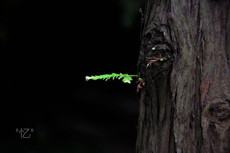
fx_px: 718
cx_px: 115
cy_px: 76
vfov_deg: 12.1
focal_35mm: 112
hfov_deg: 18.2
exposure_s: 1/80
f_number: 5.3
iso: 200
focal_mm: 75
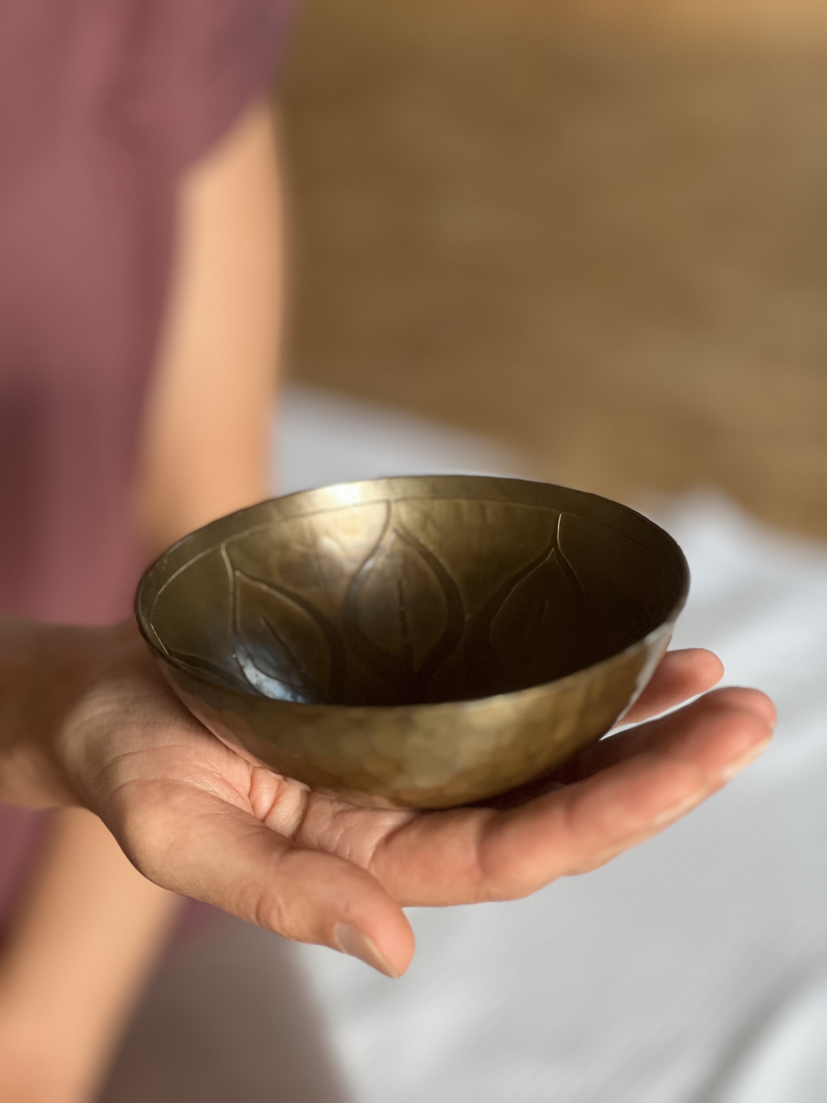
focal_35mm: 77
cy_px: 552
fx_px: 2453
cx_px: 414
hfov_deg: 19.1
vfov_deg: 25.3
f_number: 2.8
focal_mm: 9
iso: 200
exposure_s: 1/40
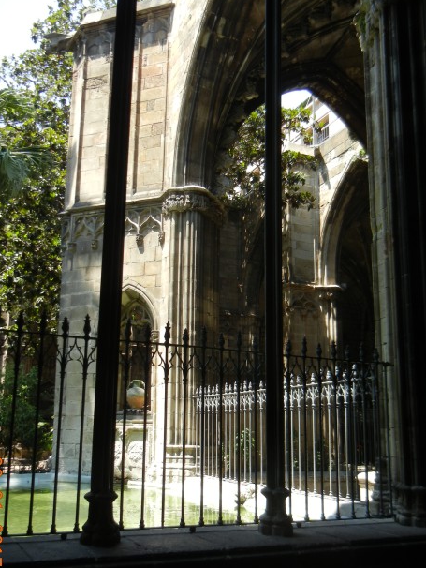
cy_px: 318
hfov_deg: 37.7
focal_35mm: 38
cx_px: 207
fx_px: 623
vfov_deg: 48.9
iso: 160
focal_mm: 5.4
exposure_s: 1/303
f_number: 3.5
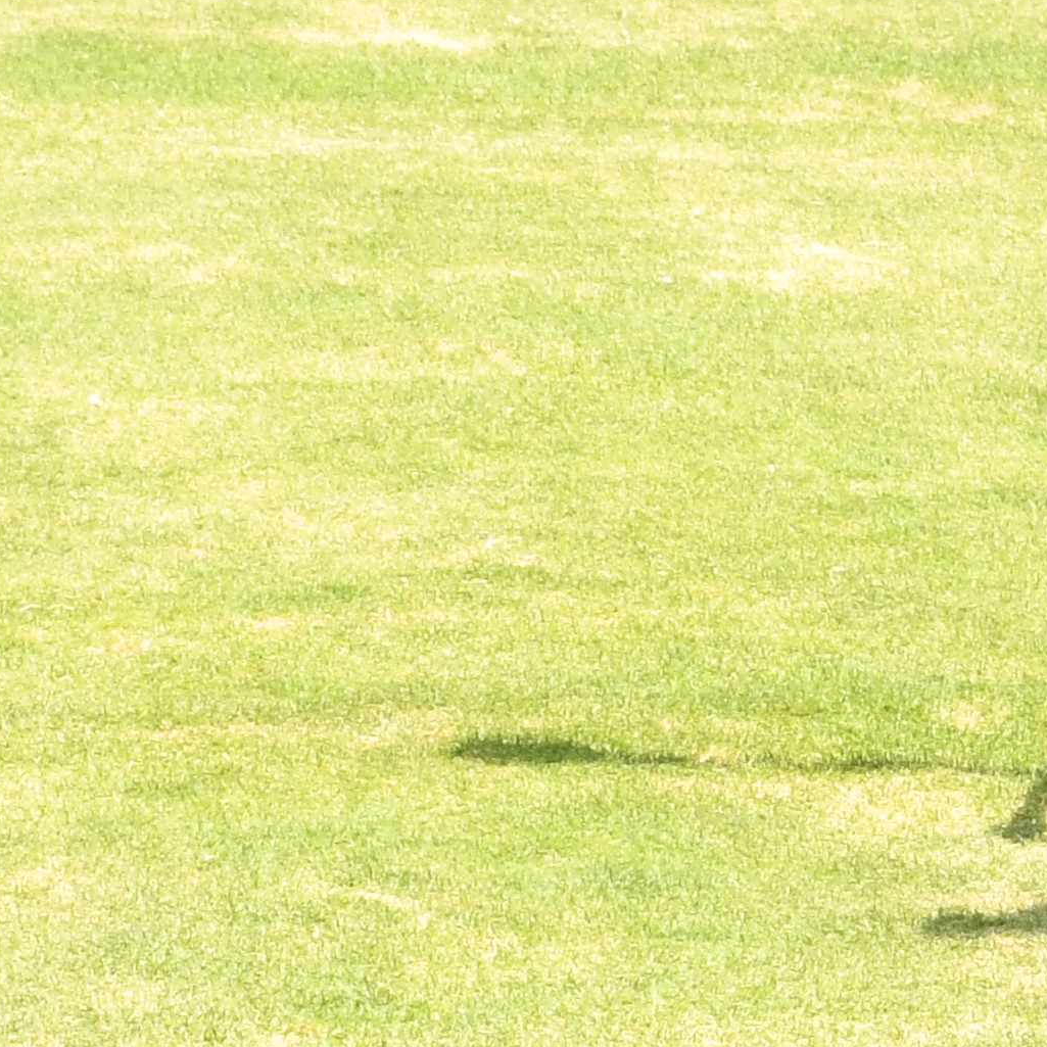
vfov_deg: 3.2
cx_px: 1738
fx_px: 18958
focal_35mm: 554
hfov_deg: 3.2
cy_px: -374
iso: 400
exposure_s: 1/125
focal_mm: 80
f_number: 13
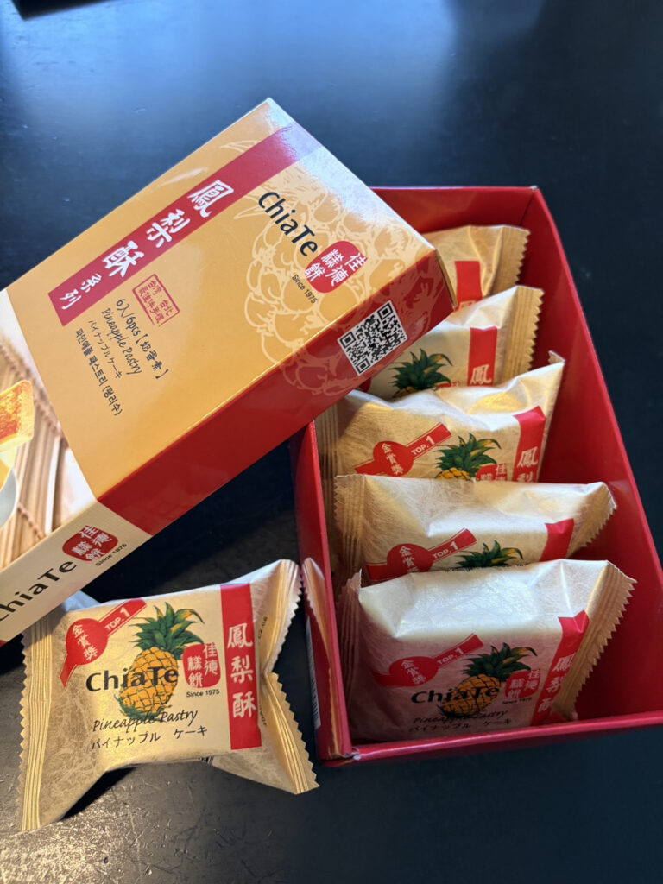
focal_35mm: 26
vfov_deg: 67.3
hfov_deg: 53.1
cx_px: 332
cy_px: 442
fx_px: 664
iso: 250
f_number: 1.6
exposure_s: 1/60
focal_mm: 5.96
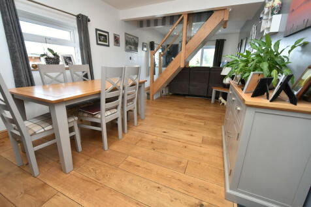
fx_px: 130
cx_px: 156
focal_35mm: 15
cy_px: 104
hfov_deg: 100.4
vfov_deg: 77.3
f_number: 4
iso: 250
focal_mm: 10
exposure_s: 1/60
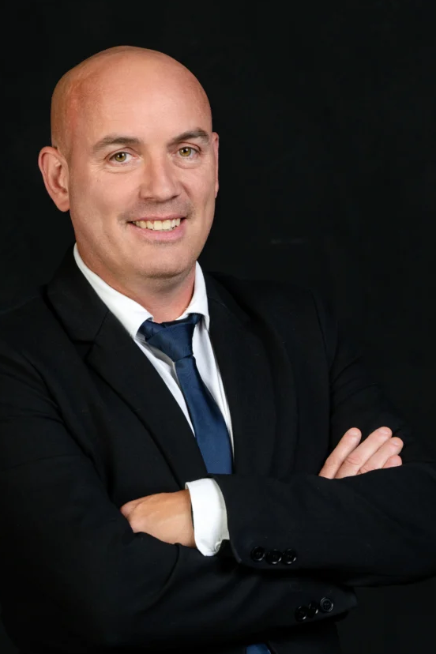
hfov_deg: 6.7
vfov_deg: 10.1
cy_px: 299
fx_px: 3706
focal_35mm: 204
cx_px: 186
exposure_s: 1/160
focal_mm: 165
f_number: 10
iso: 400
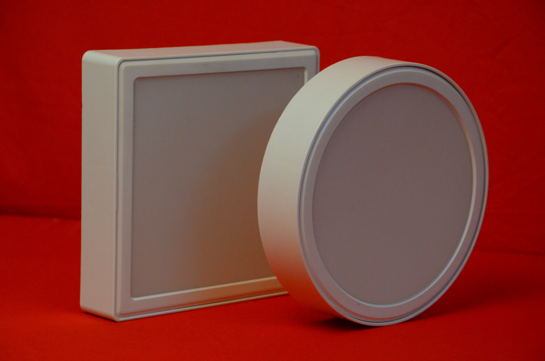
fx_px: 2221
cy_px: 180
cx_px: 272
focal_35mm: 147
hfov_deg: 14.0
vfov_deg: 9.3
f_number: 9
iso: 4000
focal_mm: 98
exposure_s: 1/160
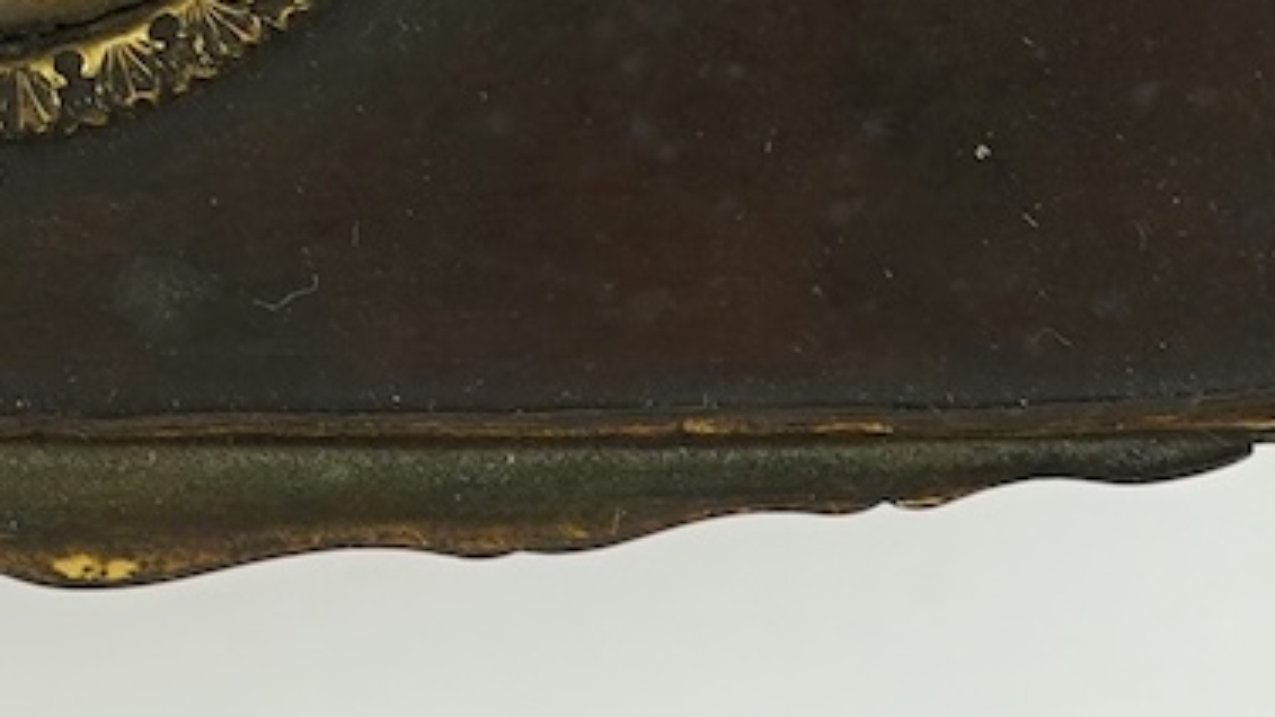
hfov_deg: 8.7
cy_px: -673
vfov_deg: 4.9
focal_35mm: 246
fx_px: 8316
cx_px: -27
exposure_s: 1/50
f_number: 7.1
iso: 250
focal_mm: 30
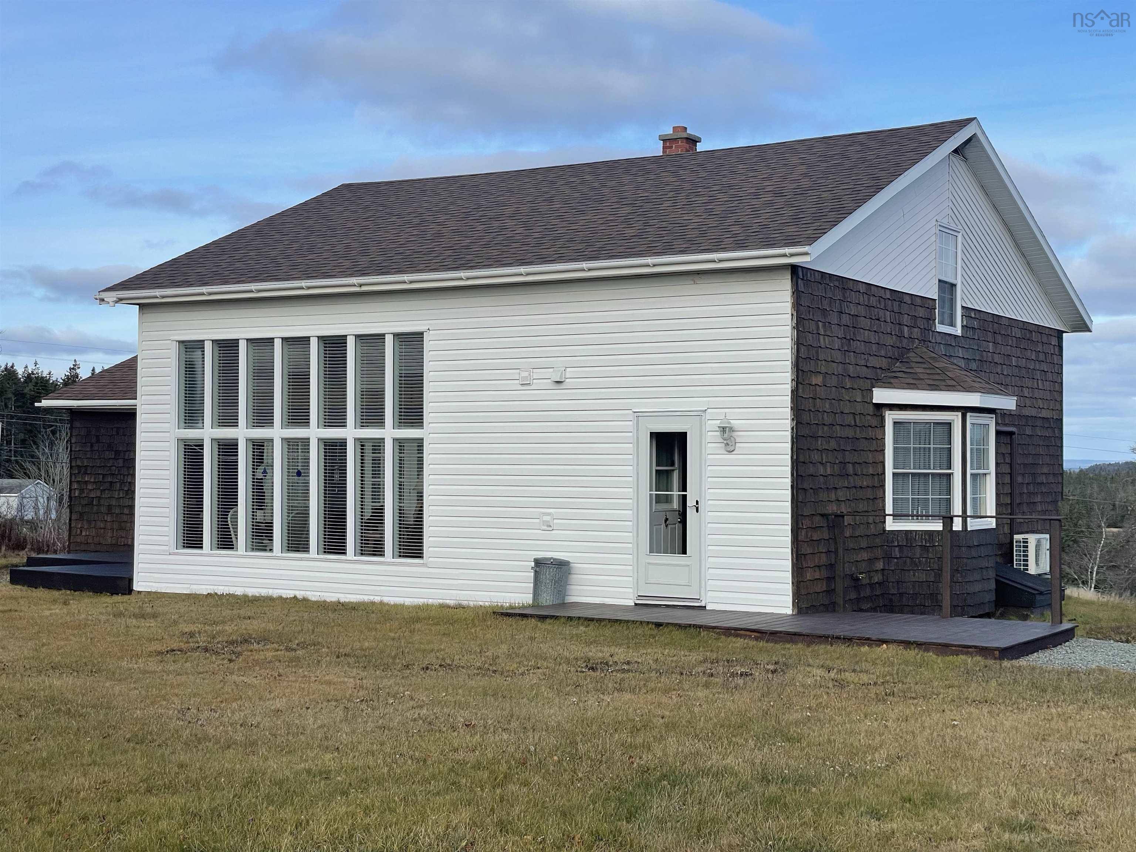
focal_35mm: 52
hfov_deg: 36.8
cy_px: 426
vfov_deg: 28.0
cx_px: 568
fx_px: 1706
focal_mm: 6
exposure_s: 1/1229
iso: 25
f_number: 2
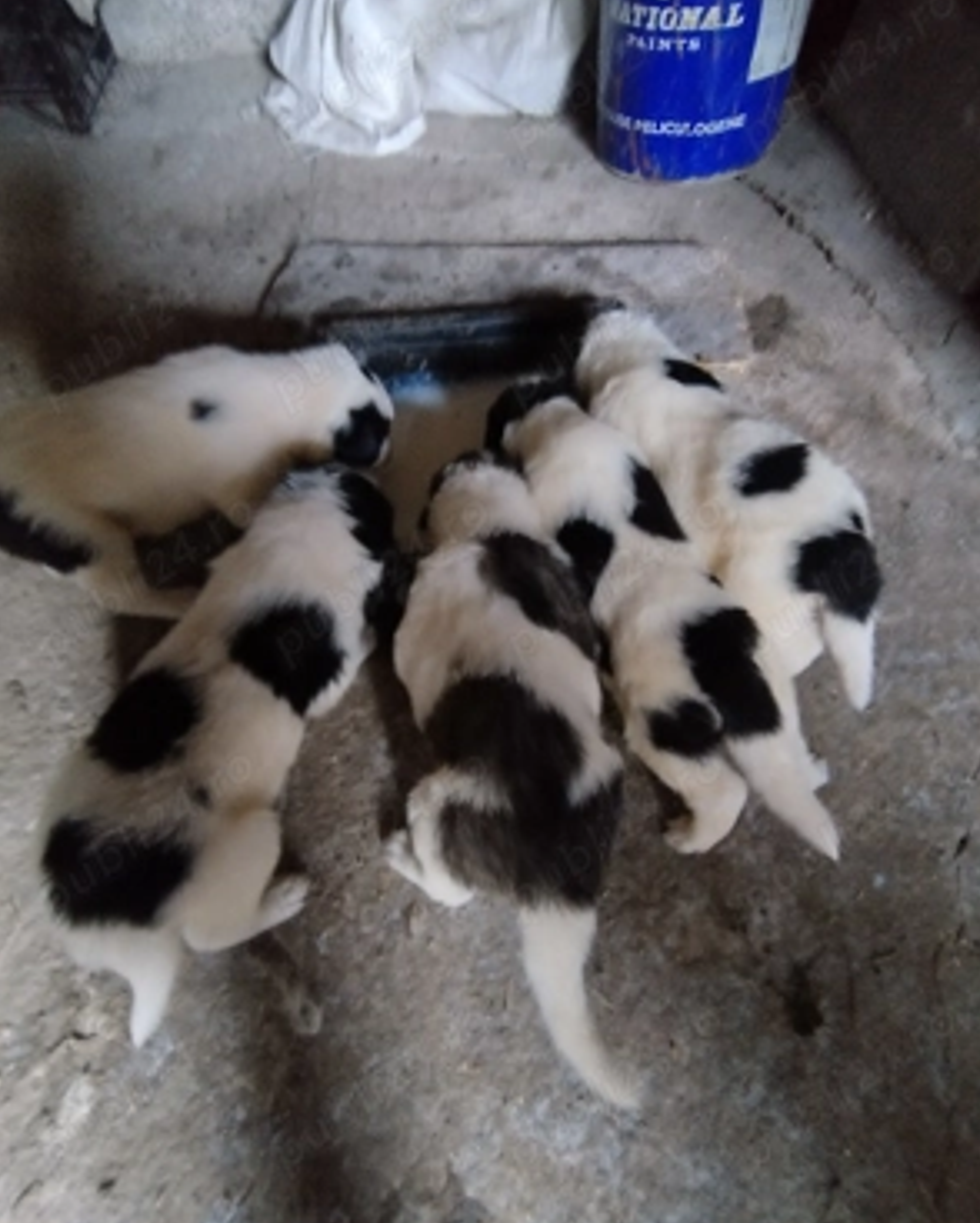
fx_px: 616
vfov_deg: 89.6
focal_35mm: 17
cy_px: 633
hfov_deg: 77.0
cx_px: 497
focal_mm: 1.65
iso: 280
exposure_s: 1/16.7
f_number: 2.2
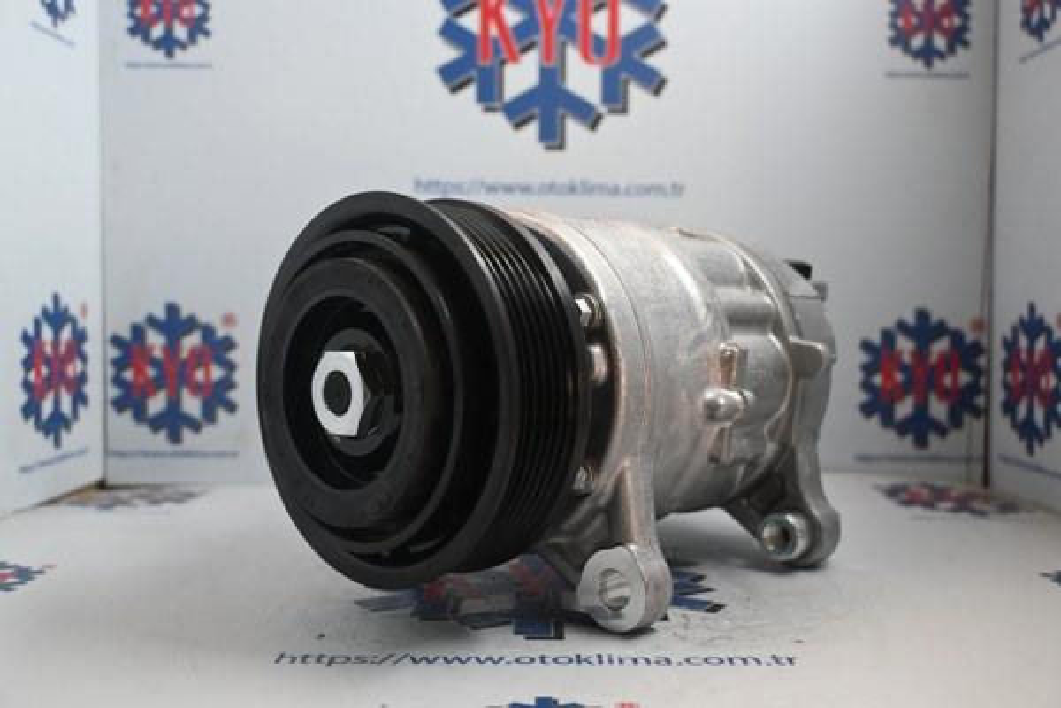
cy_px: 354
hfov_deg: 55.1
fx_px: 1017
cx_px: 530
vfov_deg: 38.4
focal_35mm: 34
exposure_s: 1/125
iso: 1400
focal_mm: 23
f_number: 4.2
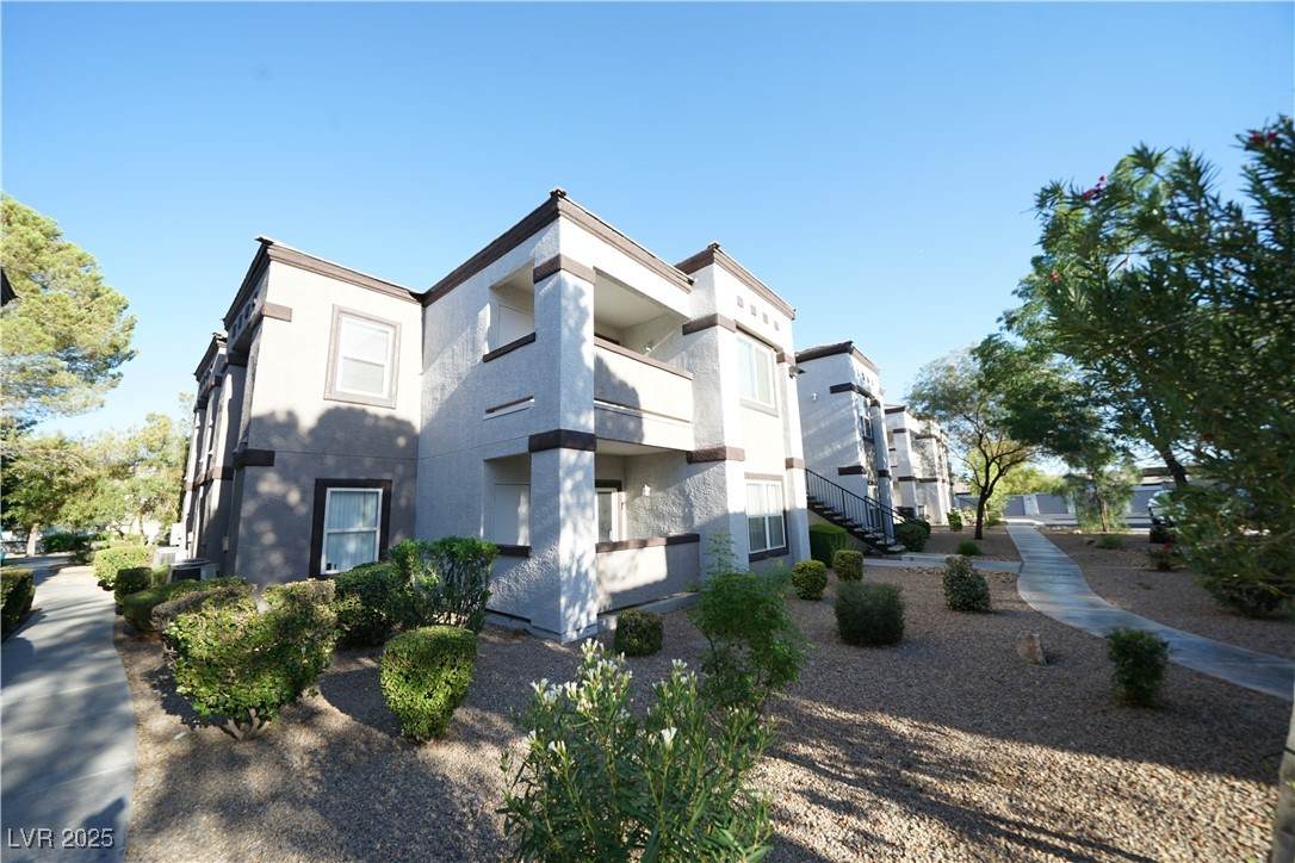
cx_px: 648
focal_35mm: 12
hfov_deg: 112.6
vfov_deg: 90.0
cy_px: 432
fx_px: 432
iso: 160
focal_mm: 12
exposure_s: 1/125
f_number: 7.1
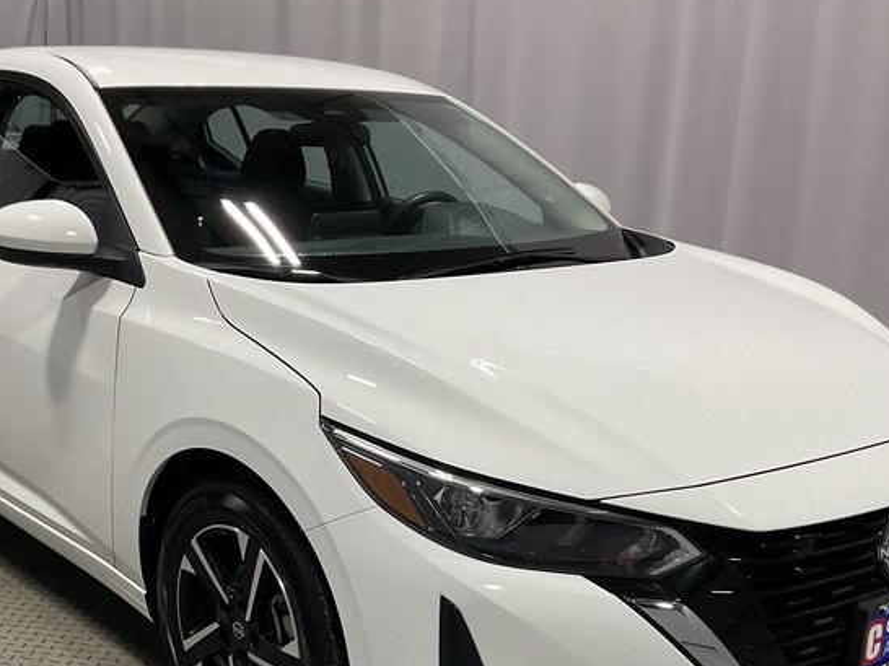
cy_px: 487
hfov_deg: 37.4
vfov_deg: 28.2
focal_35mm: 51
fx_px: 1309
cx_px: 363
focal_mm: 3
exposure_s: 1/120
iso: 50
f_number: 1.8
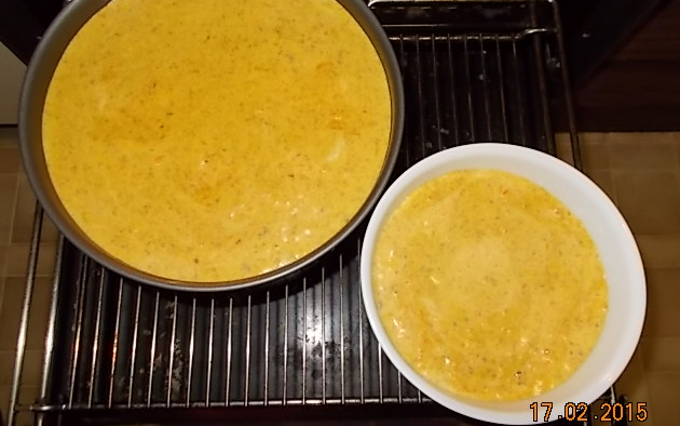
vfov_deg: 44.6
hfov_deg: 66.5
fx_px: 519
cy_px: 214
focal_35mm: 28
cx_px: 337
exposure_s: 1/25
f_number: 3.2
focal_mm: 4.6
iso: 200
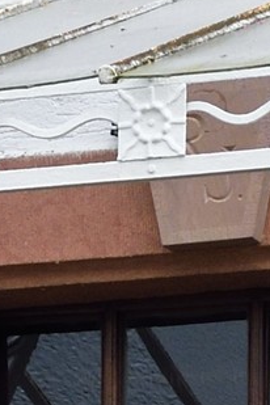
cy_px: 1461
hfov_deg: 2.5
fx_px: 6108
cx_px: -16
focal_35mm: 543
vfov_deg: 3.6
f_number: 11
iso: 800
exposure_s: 1/250
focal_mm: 70
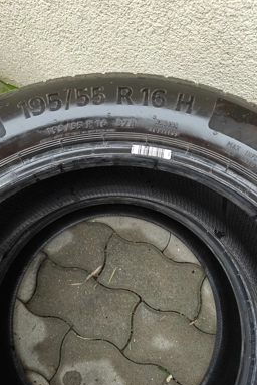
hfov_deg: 49.5
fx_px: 278
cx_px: 118
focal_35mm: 26
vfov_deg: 69.4
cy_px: 198
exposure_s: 1/73
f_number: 1.8
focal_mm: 5.59
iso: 640
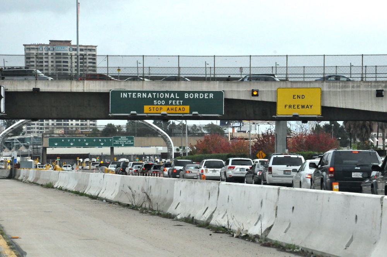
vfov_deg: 8.7
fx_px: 1691
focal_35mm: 158
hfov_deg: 13.1
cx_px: 194
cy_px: 128
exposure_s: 1/1000
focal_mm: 105
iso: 3200
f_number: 16
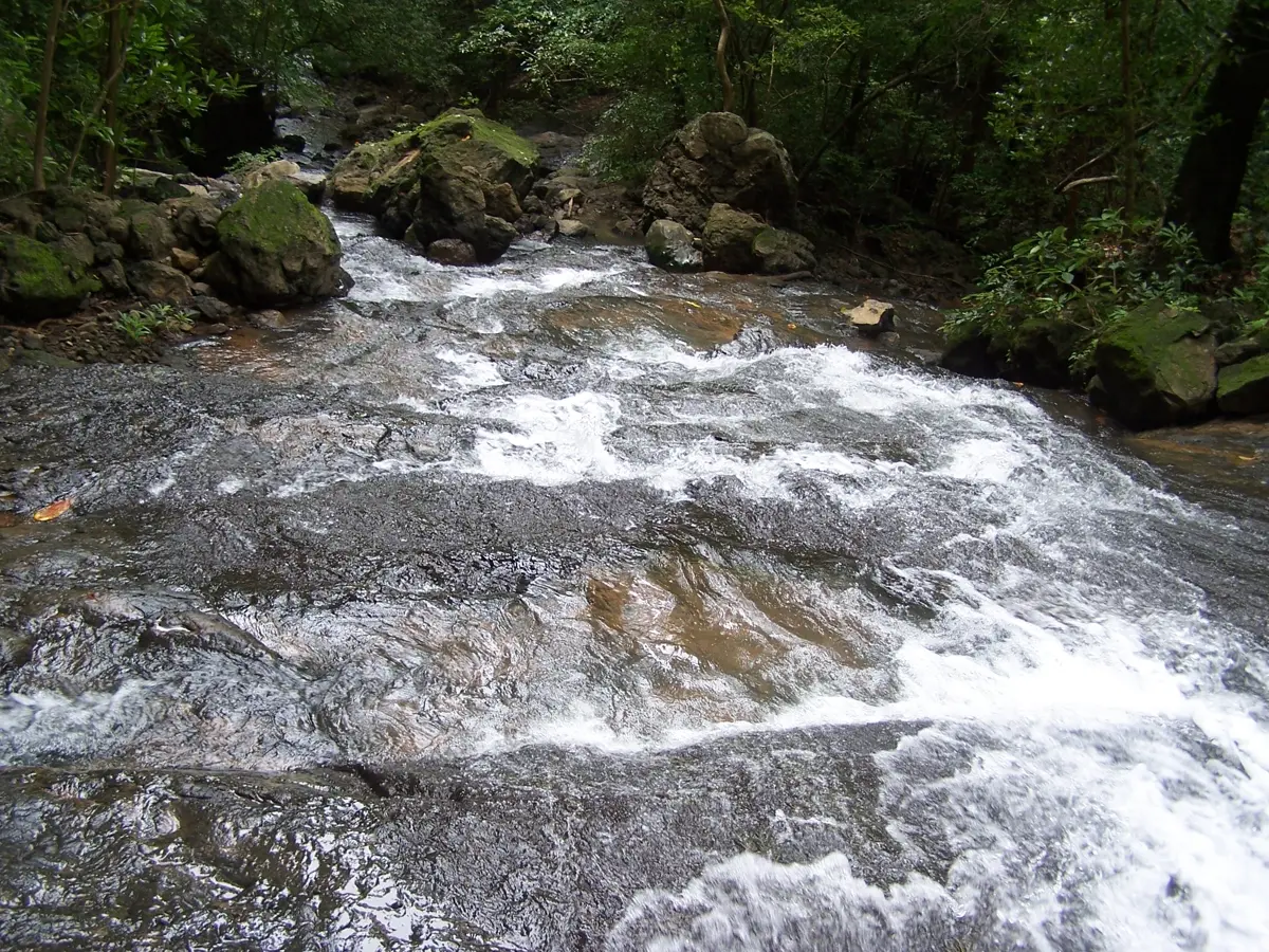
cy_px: 476
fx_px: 1393
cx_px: 634
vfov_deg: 37.7
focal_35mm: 38
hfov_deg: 49.0
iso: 80
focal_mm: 6.3
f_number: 2.8
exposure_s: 1/90
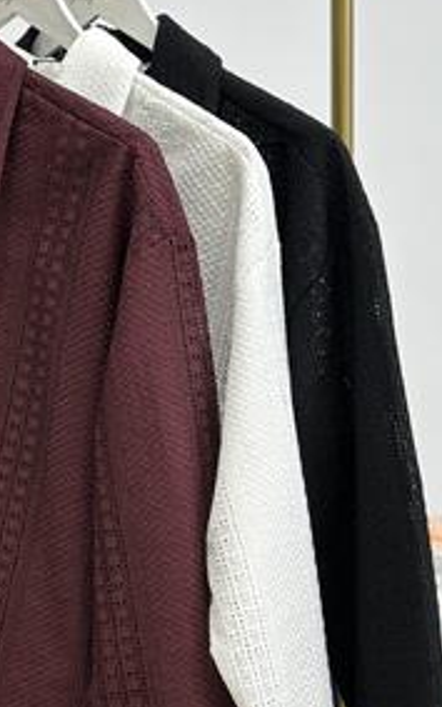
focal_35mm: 96
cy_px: 431
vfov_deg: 21.6
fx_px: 1849
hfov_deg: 13.6
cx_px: 167
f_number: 1.78
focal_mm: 6.86
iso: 64
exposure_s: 1/138
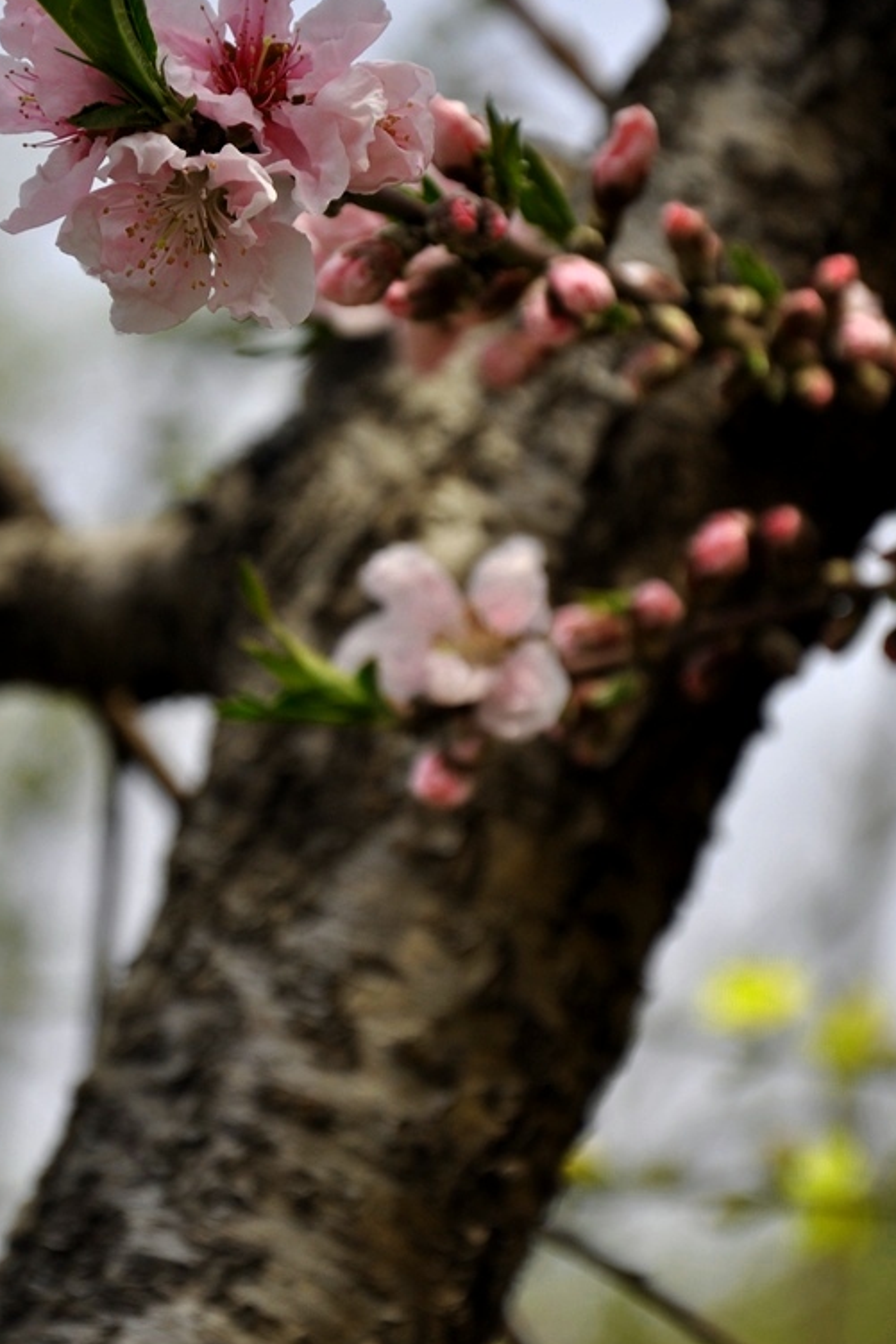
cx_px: 325
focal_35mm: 215
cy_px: 519
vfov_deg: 9.6
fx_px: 8010
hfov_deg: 6.4
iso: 200
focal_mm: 105
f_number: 5.6
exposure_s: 1/1000
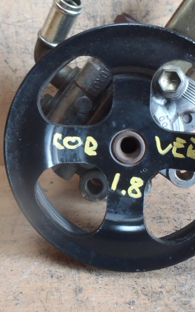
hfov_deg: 25.8
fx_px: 425
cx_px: 111
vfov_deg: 40.1
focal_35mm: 50
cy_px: 124
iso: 200
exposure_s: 1/13
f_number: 3.9
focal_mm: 5
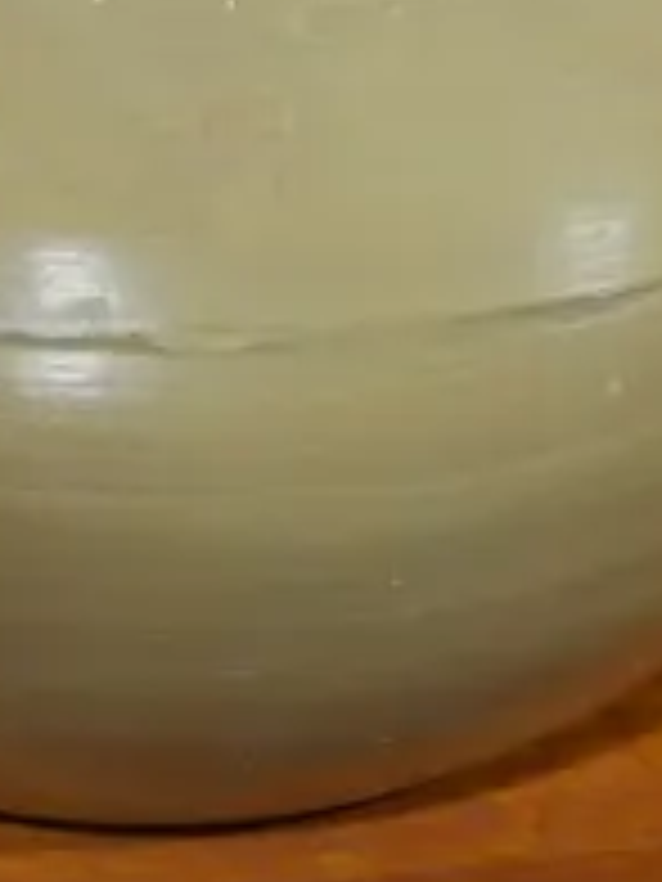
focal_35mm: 199
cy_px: -1228
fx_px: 5074
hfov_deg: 7.5
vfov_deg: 9.0
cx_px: 223
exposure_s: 1/60
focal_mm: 19
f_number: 4.5
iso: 640
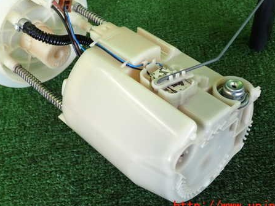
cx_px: 128
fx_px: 405
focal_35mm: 51
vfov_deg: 28.4
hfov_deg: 37.5
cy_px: 76
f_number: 2.7
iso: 200
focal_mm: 6.83
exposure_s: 1/125
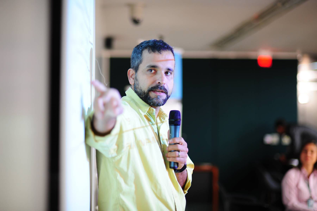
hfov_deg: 23.9
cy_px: 106
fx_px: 748
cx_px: 158
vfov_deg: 16.1
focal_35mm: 85
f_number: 1.8
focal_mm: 85
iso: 800
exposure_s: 1/80
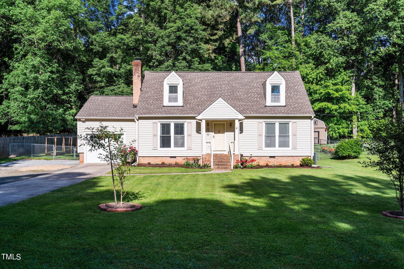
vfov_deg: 37.8
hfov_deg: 54.4
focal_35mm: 35
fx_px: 393
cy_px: 134
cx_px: 202
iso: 100
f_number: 4.5
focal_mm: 35
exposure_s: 1/250
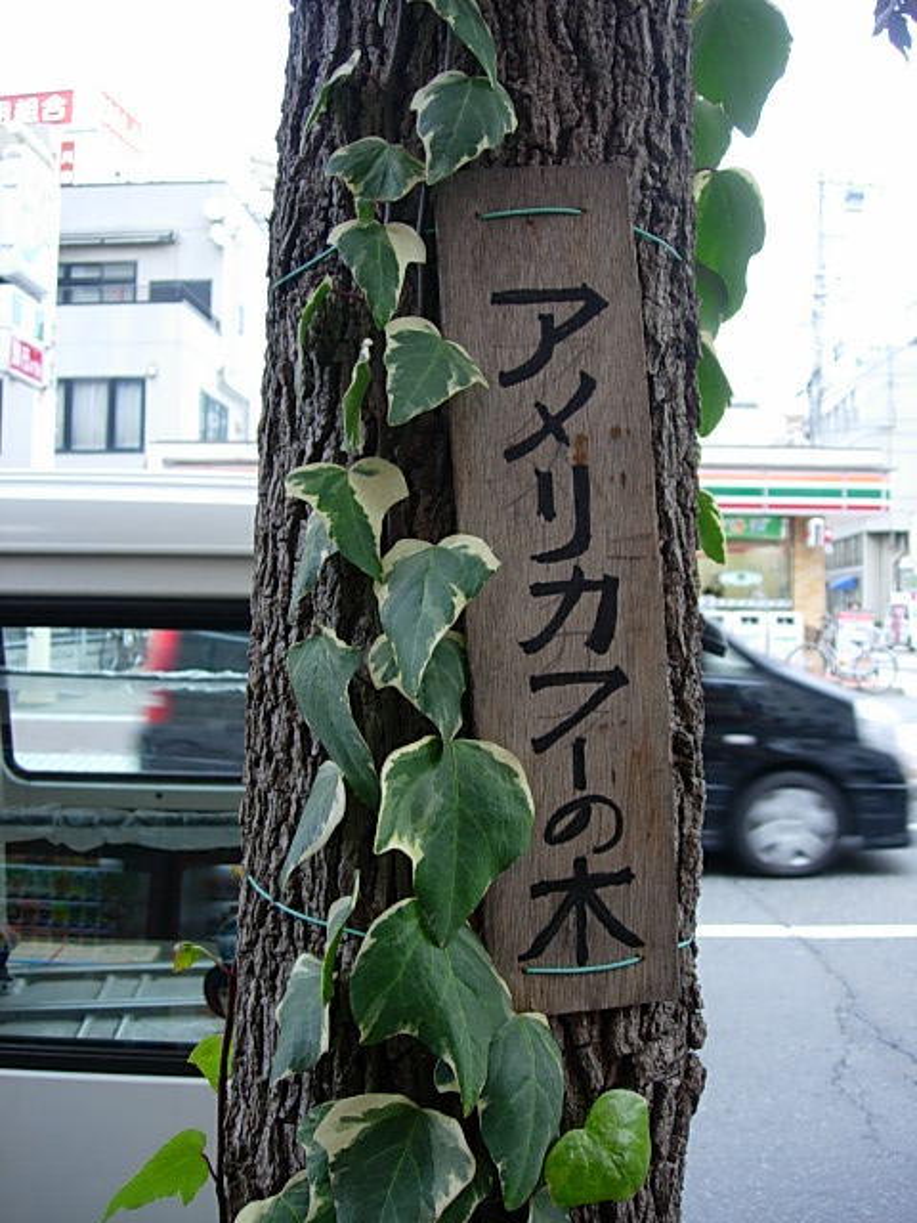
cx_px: 458
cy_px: 612
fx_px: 1342
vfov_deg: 49.0
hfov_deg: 37.7
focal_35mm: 38
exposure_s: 1/45.2
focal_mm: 7.8
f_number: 2.8
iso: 64
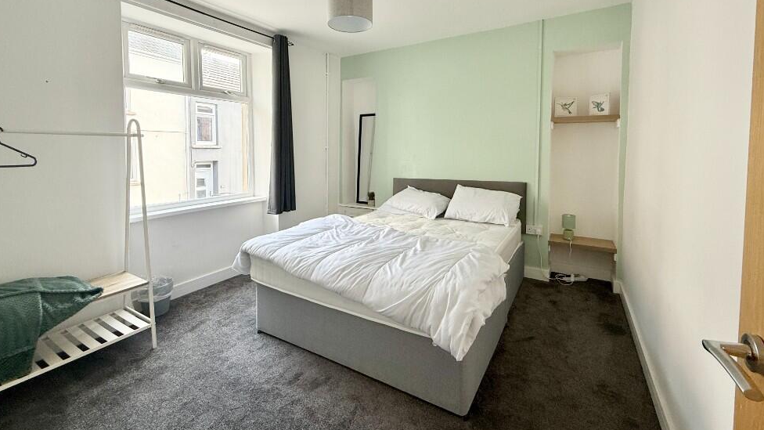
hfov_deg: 99.4
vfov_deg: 66.2
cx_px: 391
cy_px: 165
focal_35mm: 16
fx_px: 324
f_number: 2.2
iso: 160
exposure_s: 1/99
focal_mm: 2.22
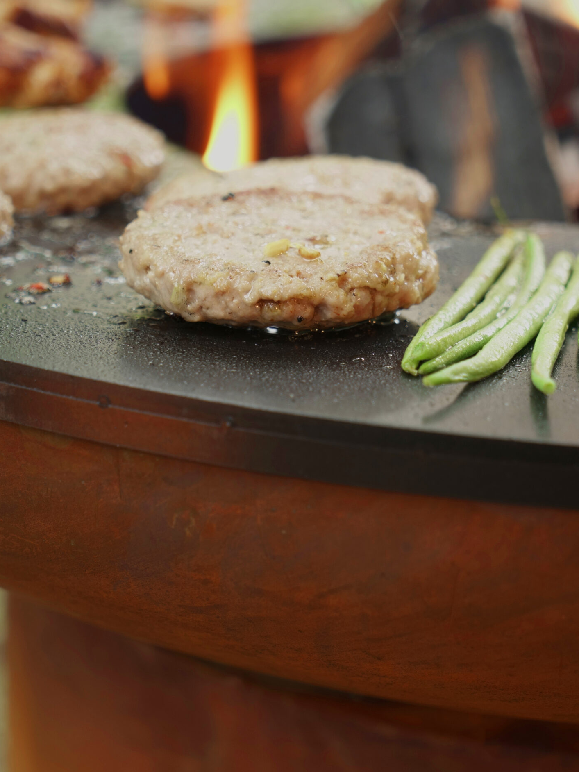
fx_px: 1806
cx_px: 338
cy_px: 341
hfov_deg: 18.2
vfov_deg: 24.1
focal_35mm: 81
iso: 640
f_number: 4.5
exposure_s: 1/80
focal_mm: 62
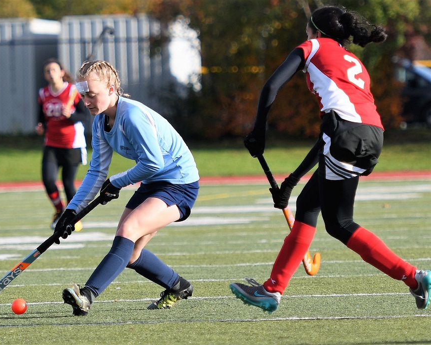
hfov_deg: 8.5
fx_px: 2916
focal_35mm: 229
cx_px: 173
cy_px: 172
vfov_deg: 6.8
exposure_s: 1/1250
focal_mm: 135
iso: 100
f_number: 2.8
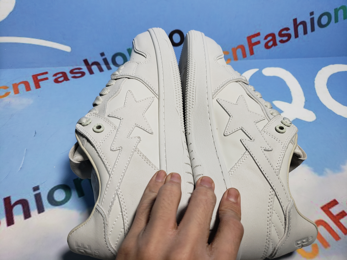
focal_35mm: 26
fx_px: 261
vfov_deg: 53.1
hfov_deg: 67.3
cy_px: 130
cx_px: 174
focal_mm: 4.3
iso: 50
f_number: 1.5
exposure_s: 1/553
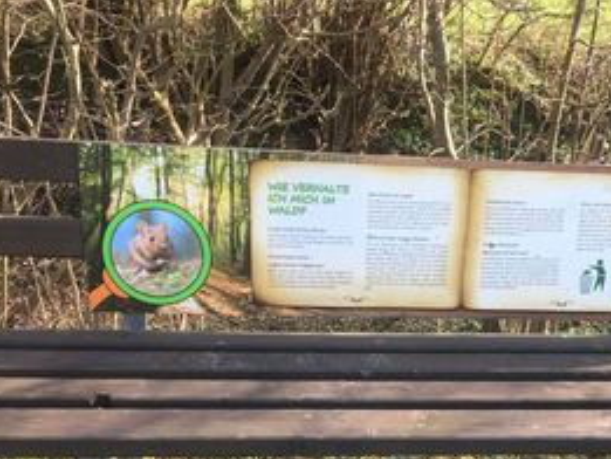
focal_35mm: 50
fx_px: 883
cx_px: 438
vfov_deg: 28.4
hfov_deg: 37.5
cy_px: 375
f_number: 2.2
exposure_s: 1/141
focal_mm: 4.15
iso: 25
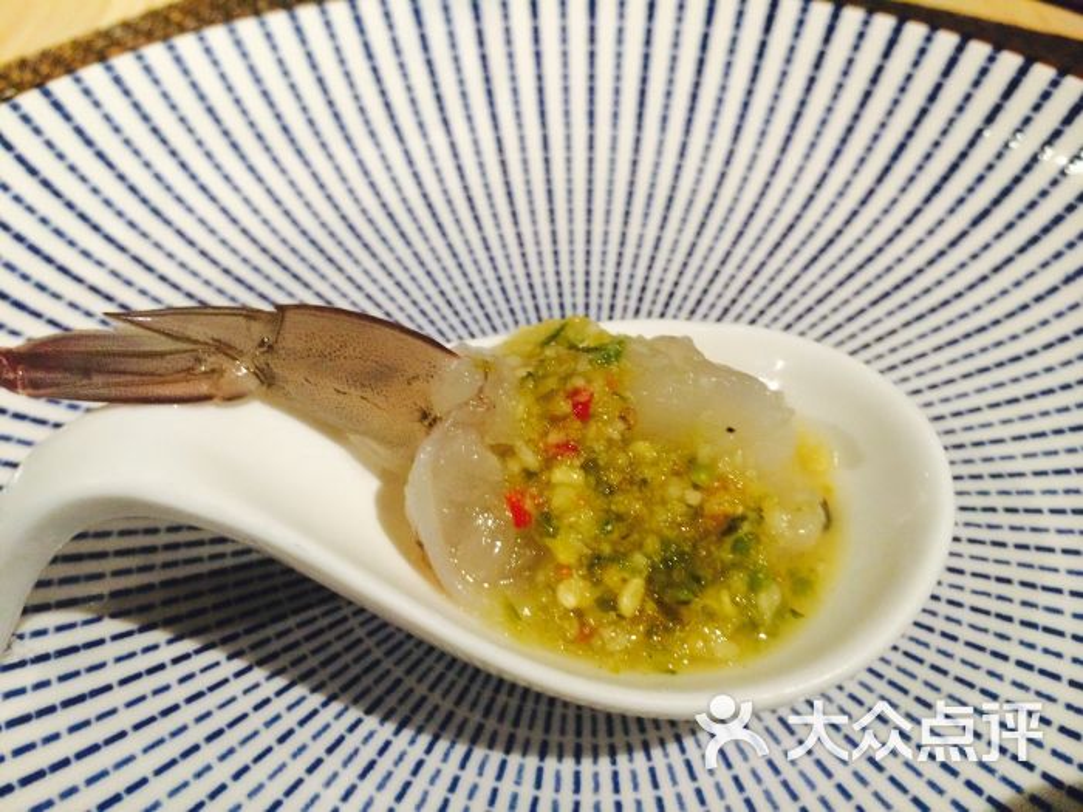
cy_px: 406
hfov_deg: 60.0
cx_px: 542
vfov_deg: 46.8
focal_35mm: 30
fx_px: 939
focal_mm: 4.12
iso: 200
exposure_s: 1/30
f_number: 2.2
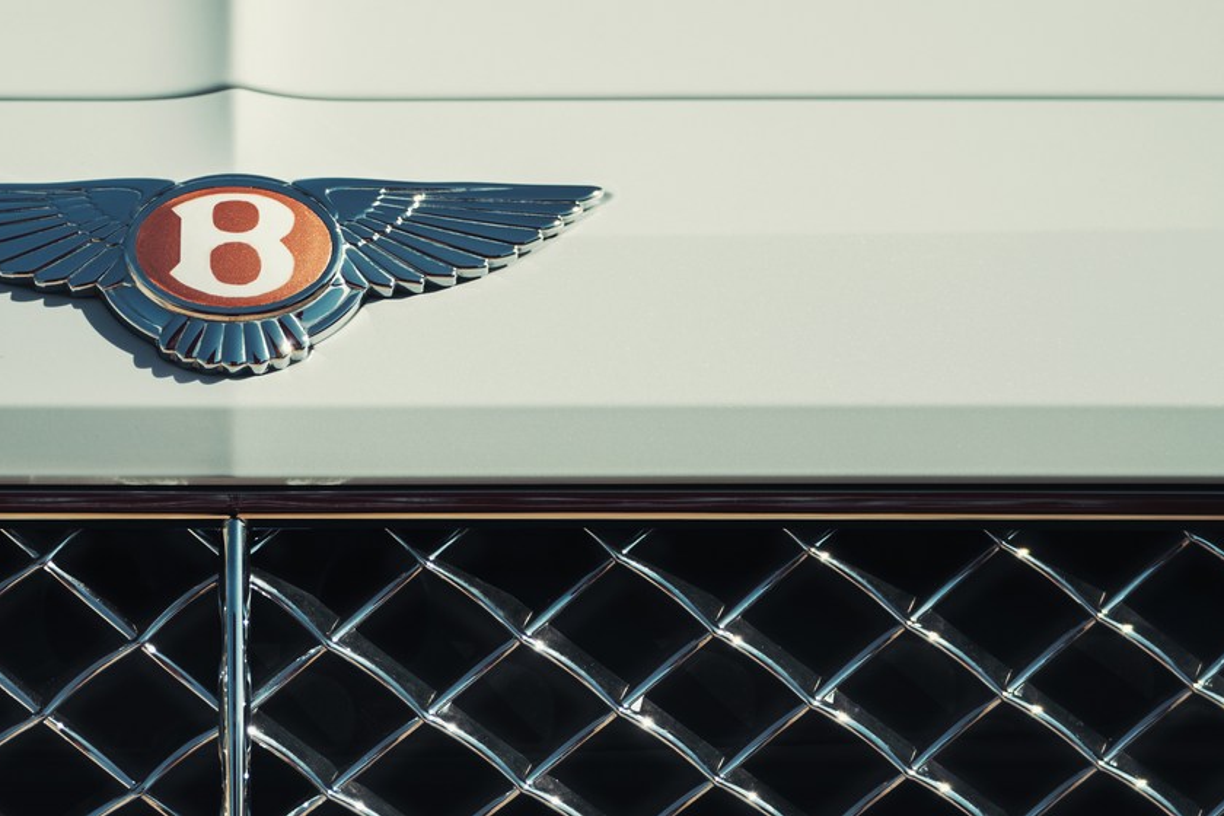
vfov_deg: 4.9
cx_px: 233
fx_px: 9485
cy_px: 606
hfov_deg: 7.4
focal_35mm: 279
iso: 100
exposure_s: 1/800
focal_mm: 122
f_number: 2.8
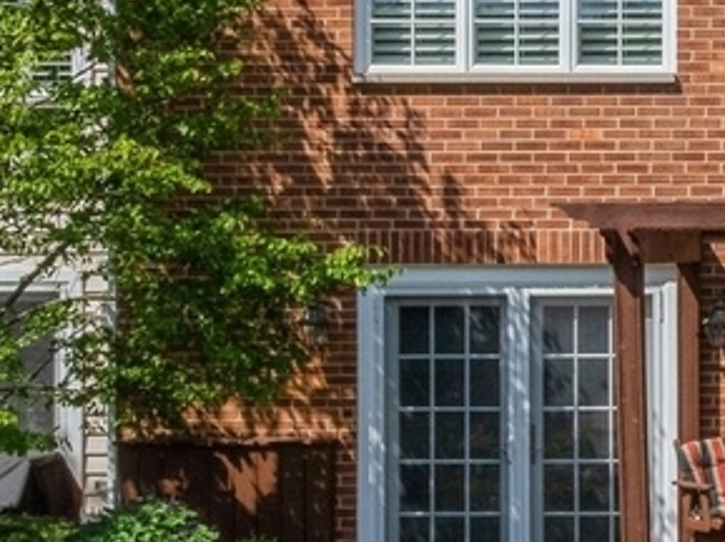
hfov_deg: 15.6
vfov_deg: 12.3
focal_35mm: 120
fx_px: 2510
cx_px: 945
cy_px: 274
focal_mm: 12.29
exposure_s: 1/640
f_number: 8
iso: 200
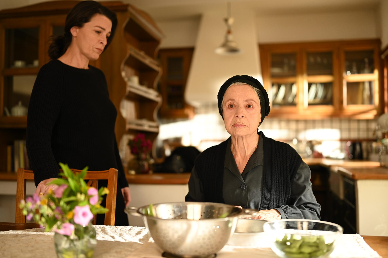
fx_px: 431
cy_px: 129
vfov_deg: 33.4
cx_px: 194
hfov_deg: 48.5
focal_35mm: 40
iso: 320
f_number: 1.4
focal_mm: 40
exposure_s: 1/200
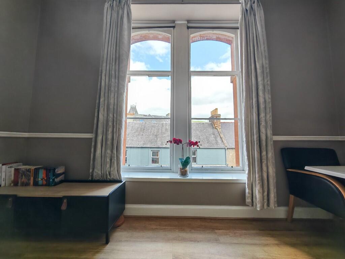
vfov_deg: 94.5
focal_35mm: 12
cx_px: 172
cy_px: 130
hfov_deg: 110.5
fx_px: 120
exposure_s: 1/50
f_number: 2
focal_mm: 1.82
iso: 64
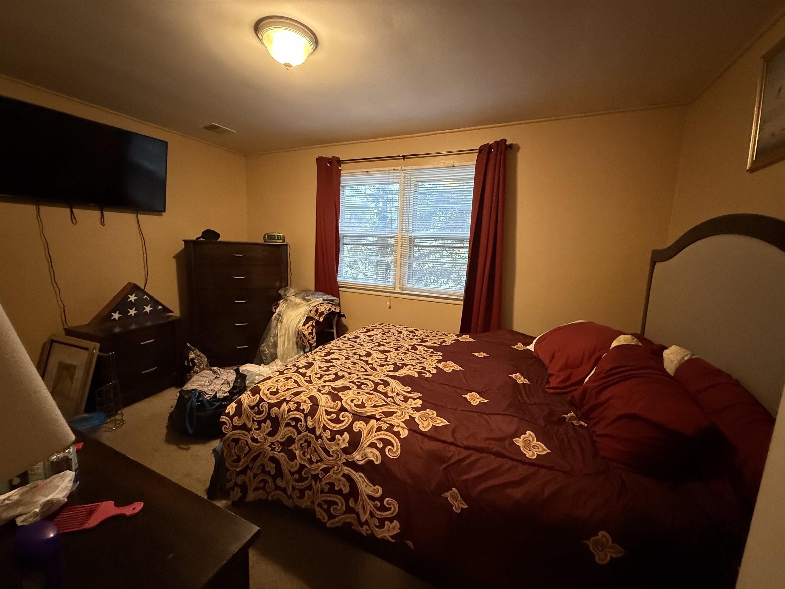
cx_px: 392
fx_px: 317
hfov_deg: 102.1
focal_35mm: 14
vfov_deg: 85.7
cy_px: 294
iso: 800
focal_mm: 2.22
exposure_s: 1/60
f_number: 2.2
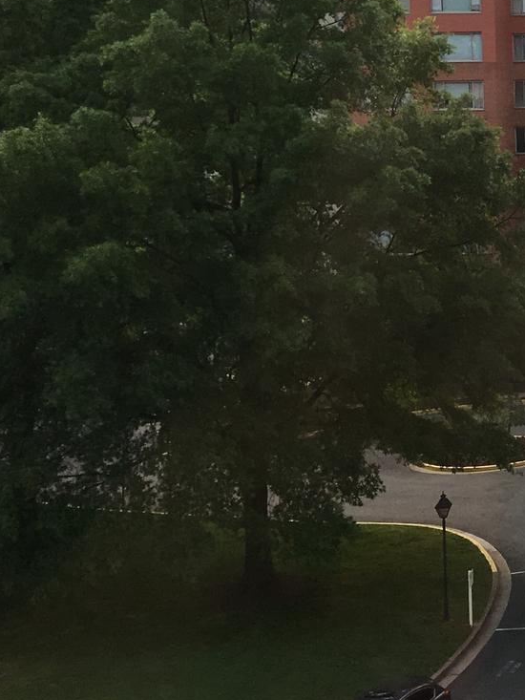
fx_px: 1637
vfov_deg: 23.9
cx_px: 928
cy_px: 184
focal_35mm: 81
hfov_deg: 15.7
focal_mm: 4.15
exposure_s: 1/487
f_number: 2.2
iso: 25
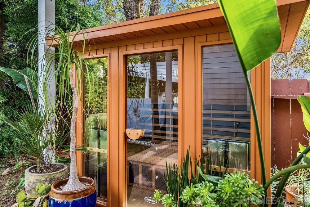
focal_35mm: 24
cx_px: 155
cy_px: 104
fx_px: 207
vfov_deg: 53.1
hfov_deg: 73.7
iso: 100
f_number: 4
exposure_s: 1/30
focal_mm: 24
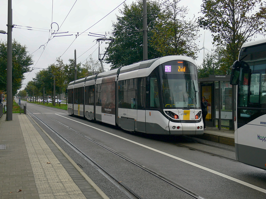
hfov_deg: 34.4
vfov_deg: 26.1
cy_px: 100
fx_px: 430
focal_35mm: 56
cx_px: 133
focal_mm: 11.8
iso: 80
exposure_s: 1/160
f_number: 3.2
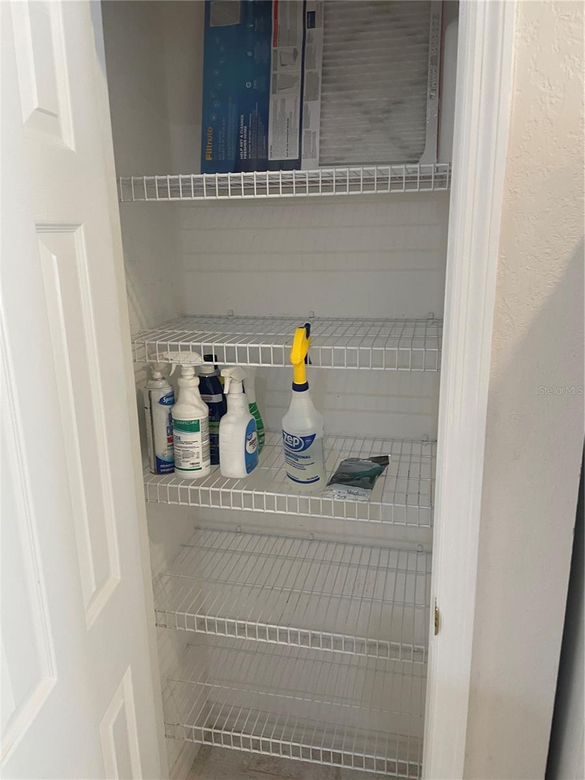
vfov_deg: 67.3
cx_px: 292
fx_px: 586
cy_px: 390
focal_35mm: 26
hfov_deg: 53.1
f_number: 1.6
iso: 125
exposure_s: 1/60
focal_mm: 4.2
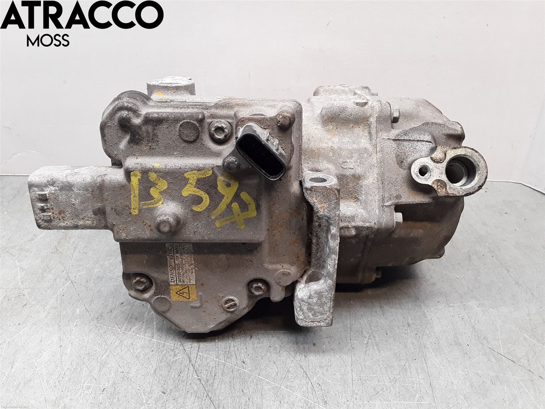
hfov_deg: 63.4
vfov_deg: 49.7
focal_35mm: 28
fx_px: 441
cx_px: 272
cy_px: 204
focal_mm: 2.91
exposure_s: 1/50
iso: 64
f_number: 1.9
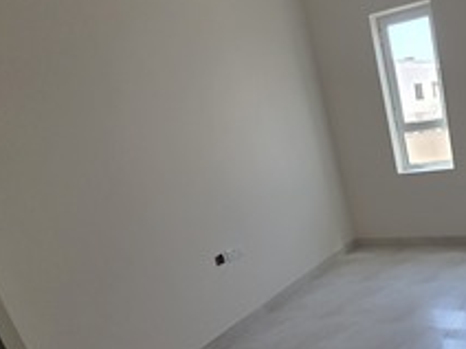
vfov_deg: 49.2
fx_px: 377
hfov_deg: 55.0
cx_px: 421
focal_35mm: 28
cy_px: 221
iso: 64
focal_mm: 2.2
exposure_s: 1/100
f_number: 1.9
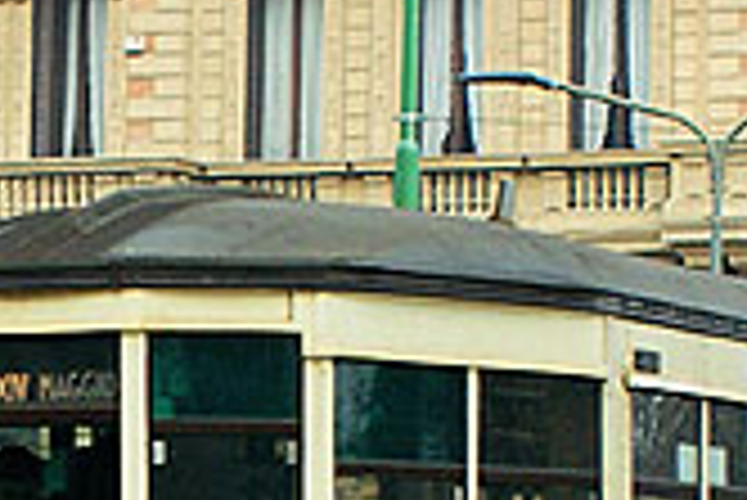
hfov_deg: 7.9
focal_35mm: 259
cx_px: 212
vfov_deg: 5.3
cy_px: 563
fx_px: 5379
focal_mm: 28
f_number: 4.5
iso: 400
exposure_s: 1/320
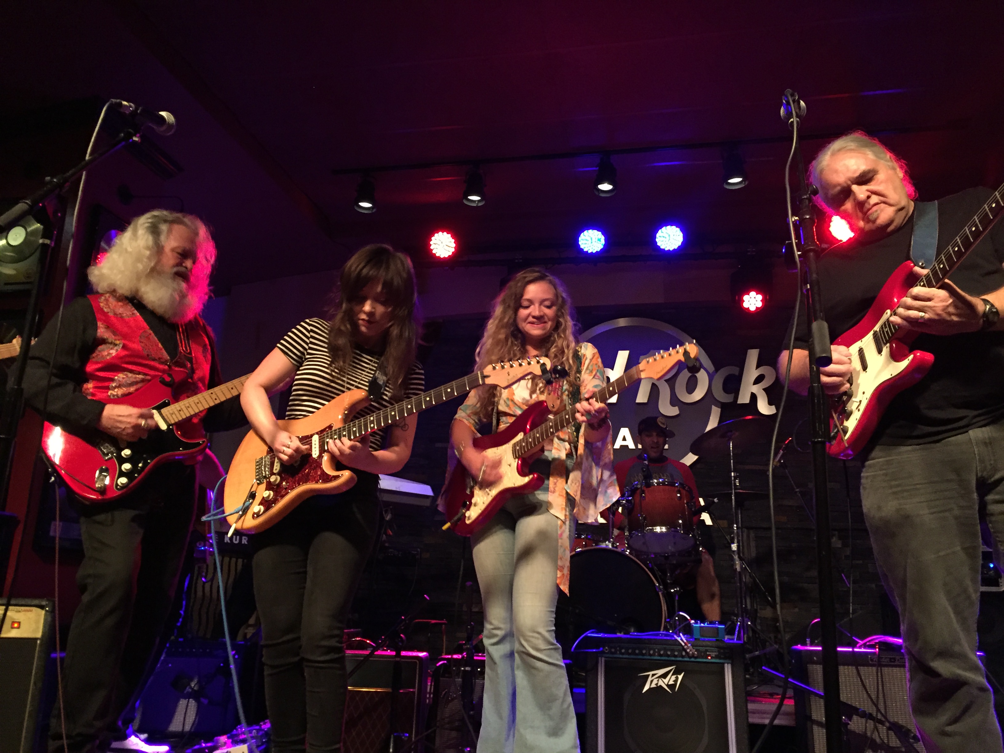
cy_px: 376
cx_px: 502
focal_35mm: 29
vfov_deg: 48.2
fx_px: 841
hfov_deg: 61.7
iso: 250
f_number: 2.2
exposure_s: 1/15
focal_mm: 4.15
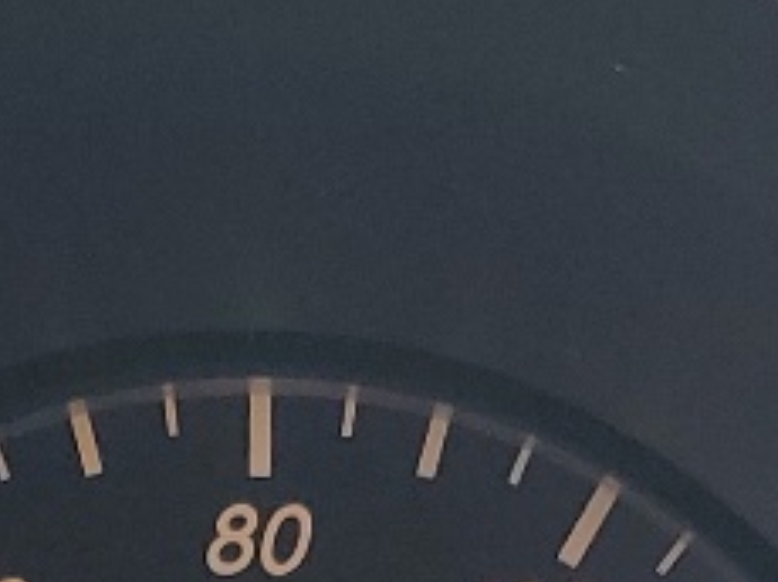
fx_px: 4064
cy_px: 1472
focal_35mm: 181
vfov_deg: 7.6
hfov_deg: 10.9
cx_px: 267
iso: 50
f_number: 1.5
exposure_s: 1/149
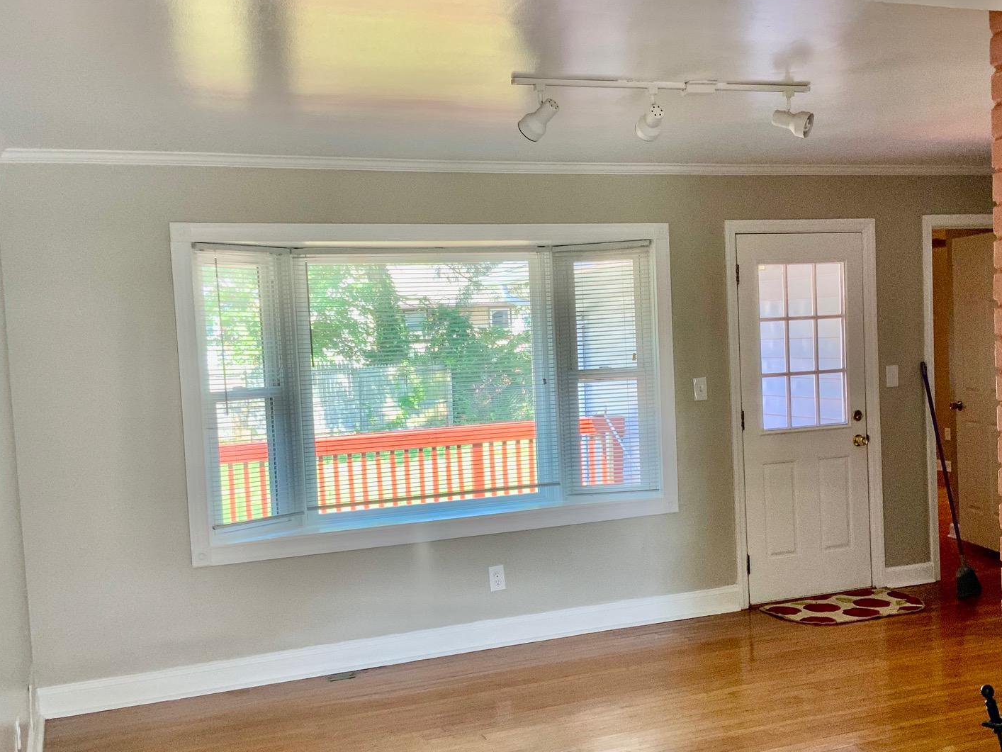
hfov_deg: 44.6
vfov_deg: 34.3
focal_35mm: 42
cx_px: 598
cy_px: 412
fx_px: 1216
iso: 40
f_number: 1.8
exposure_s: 1/60
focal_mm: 3
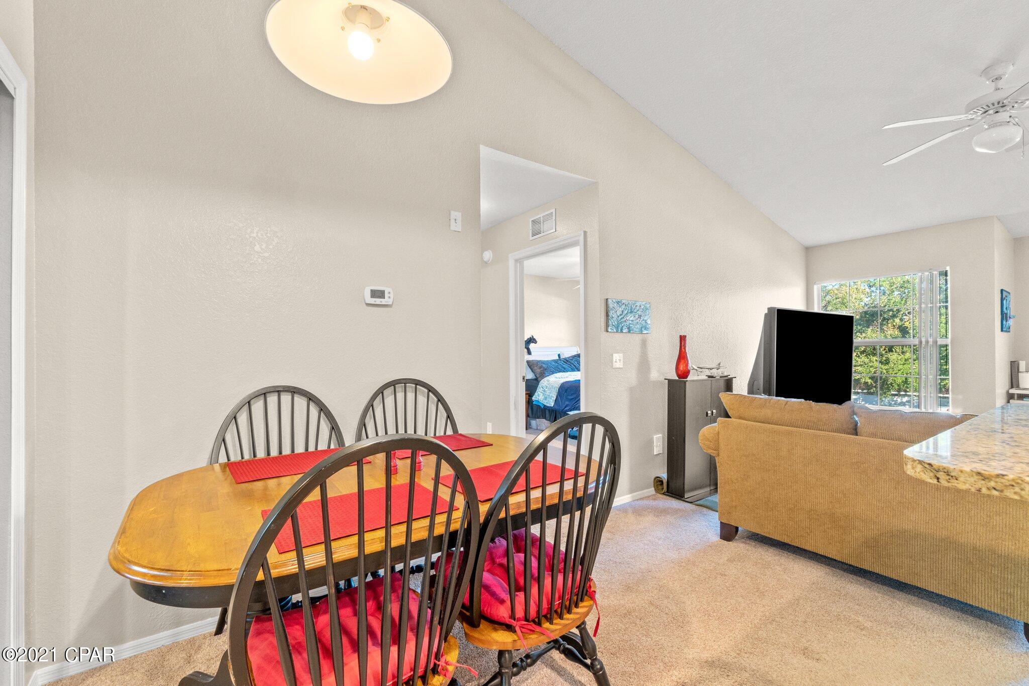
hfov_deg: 100.4
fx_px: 429
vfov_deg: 77.3
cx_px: 514
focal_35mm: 15
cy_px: 343
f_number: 8
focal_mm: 10
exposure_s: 1/1.25
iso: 800
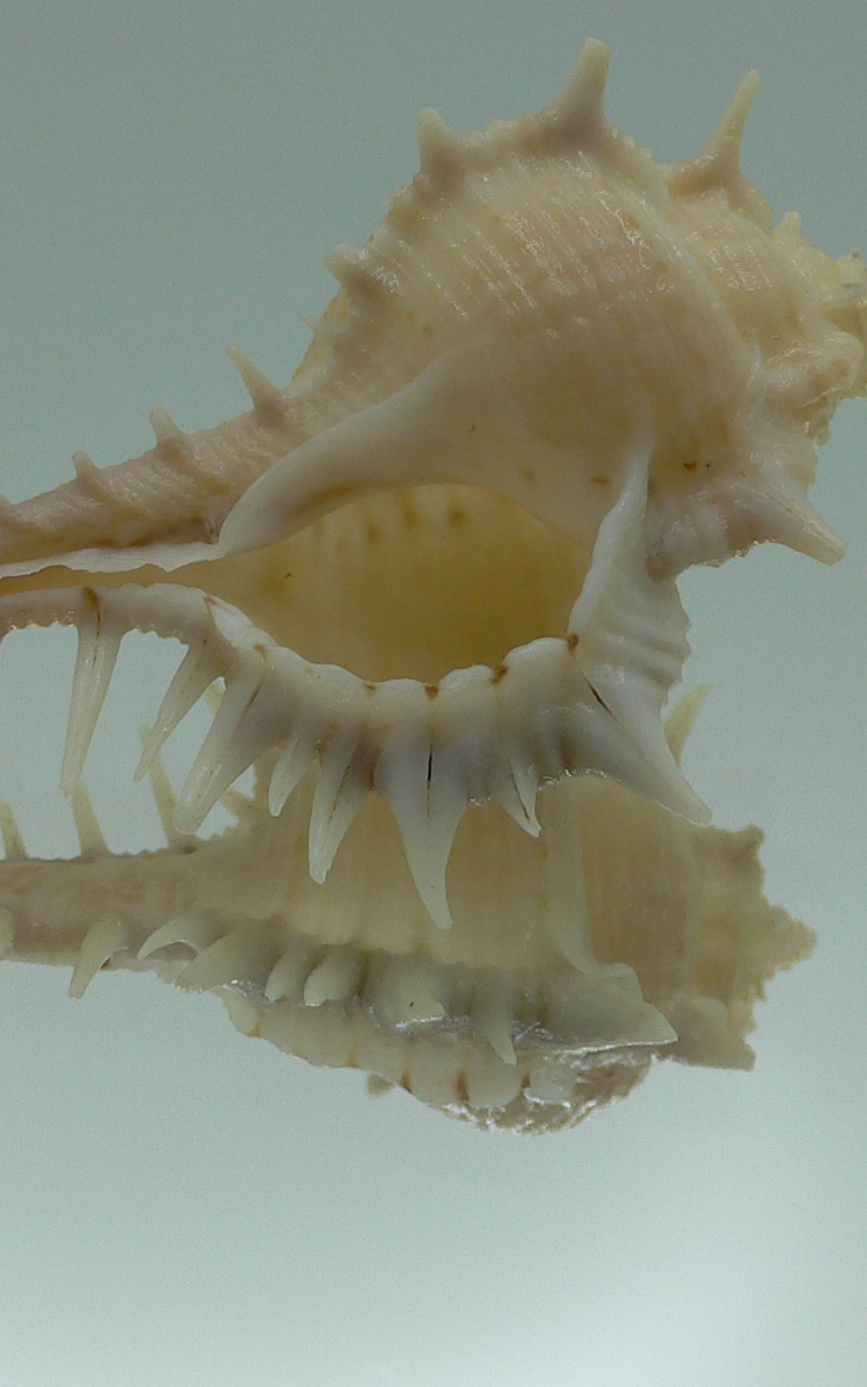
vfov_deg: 32.9
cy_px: 551
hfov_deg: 20.9
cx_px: 270
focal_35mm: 62
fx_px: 2343
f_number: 3.3
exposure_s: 1/100
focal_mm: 4.6
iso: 80
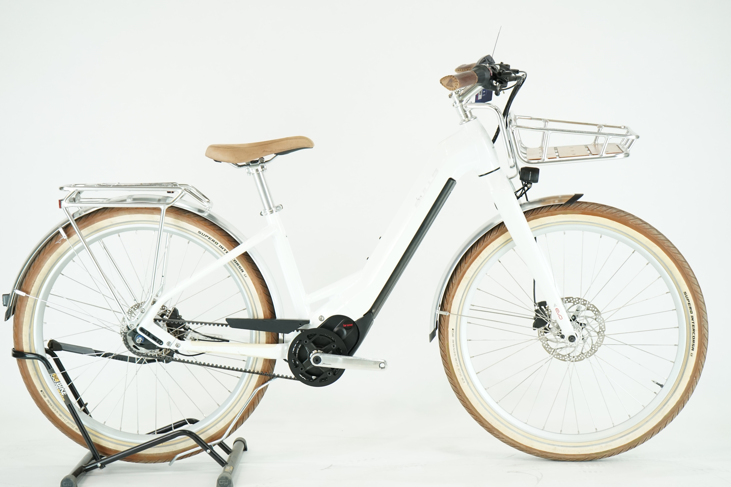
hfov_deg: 32.4
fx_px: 1259
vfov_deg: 21.9
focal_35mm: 62
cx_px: 366
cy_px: 244
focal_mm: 62
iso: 1600
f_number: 5.6
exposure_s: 1/200
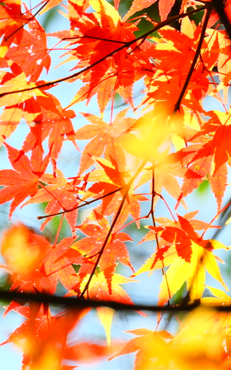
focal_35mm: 530
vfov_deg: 4.0
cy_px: 185
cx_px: 155
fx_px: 5339
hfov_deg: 2.5
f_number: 6.7
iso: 800
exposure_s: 1/125
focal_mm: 230
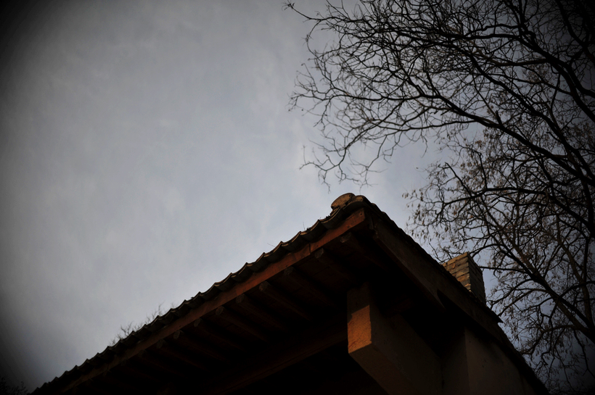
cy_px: 198
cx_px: 298
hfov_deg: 54.5
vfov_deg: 37.8
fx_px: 578
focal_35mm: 35
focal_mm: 35
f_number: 1.8
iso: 200
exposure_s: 1/6400
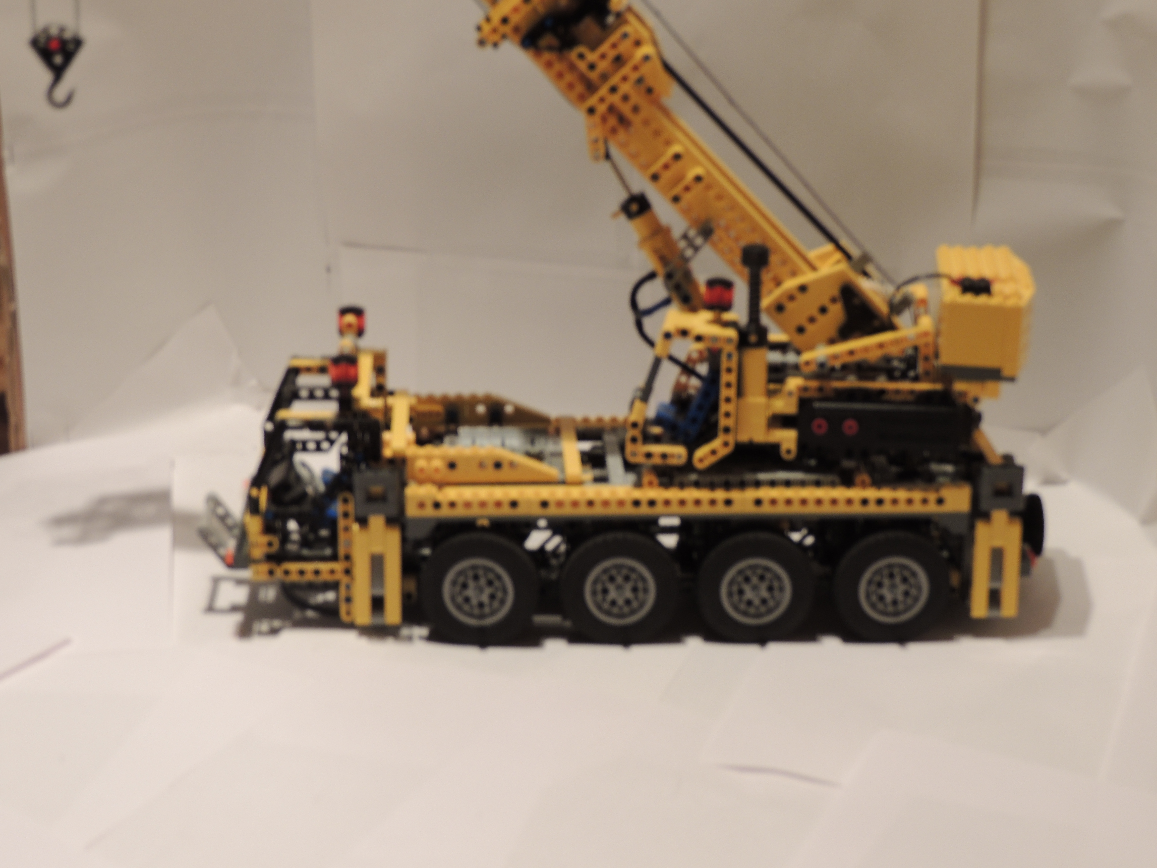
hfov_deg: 26.0
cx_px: 578
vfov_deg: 19.6
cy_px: 434
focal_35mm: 75
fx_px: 2507
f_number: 3.9
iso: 100
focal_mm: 13.3
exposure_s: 1/2.5
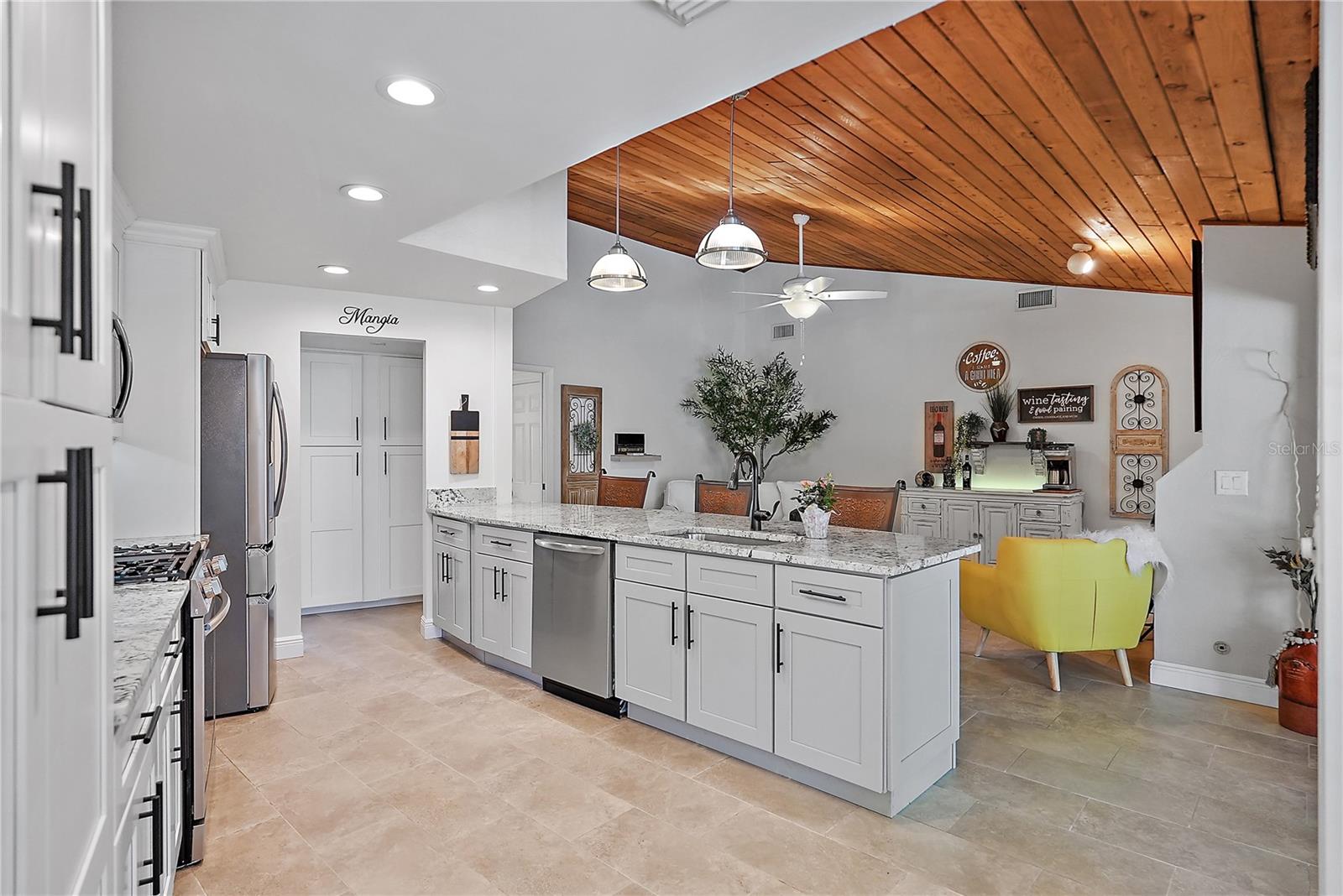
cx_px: 672
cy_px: 448
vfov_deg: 66.0
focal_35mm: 18
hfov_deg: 88.4
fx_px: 690
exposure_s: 1/30
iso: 1600
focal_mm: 18.5
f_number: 4
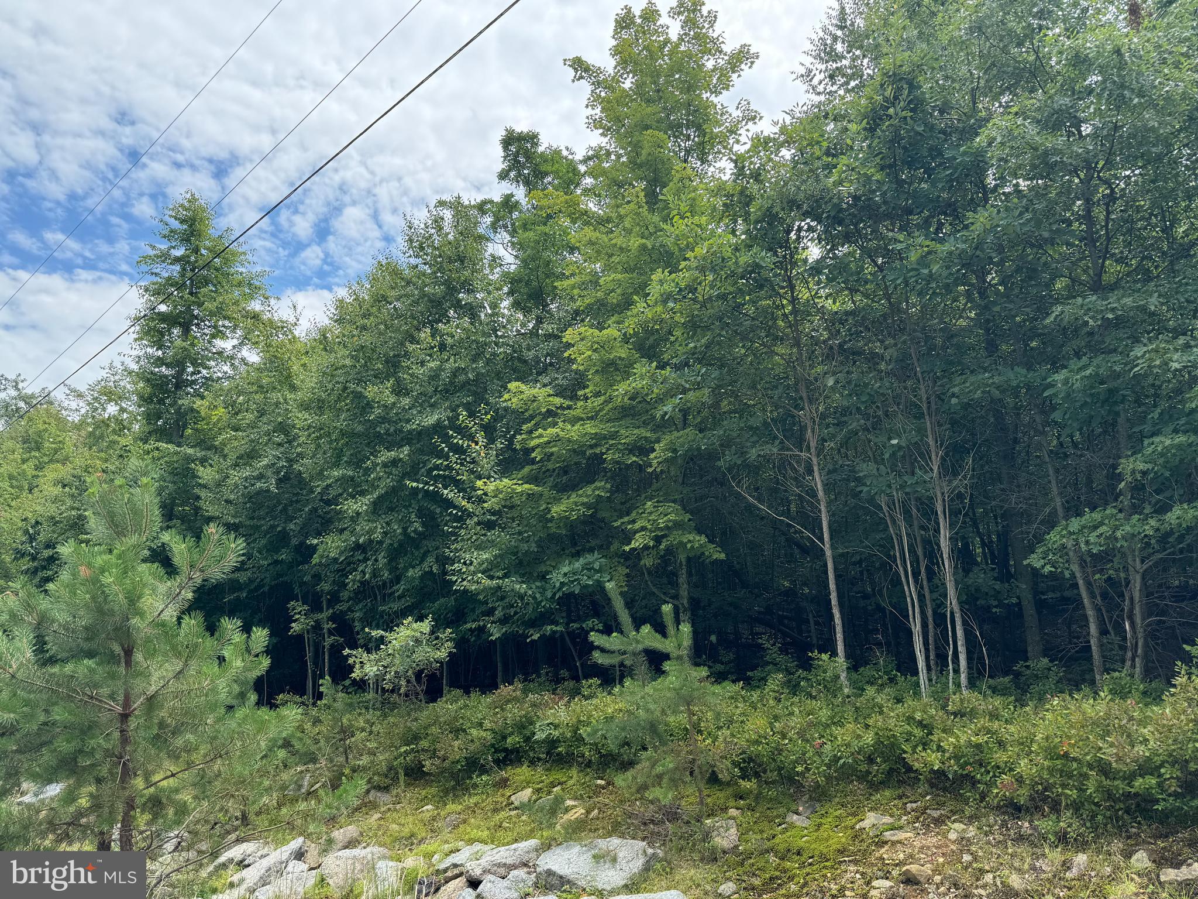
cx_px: 599
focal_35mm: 24
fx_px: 831
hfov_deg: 71.6
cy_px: 450
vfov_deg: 56.8
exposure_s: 1/1818
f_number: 1.78
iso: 80
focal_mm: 6.76
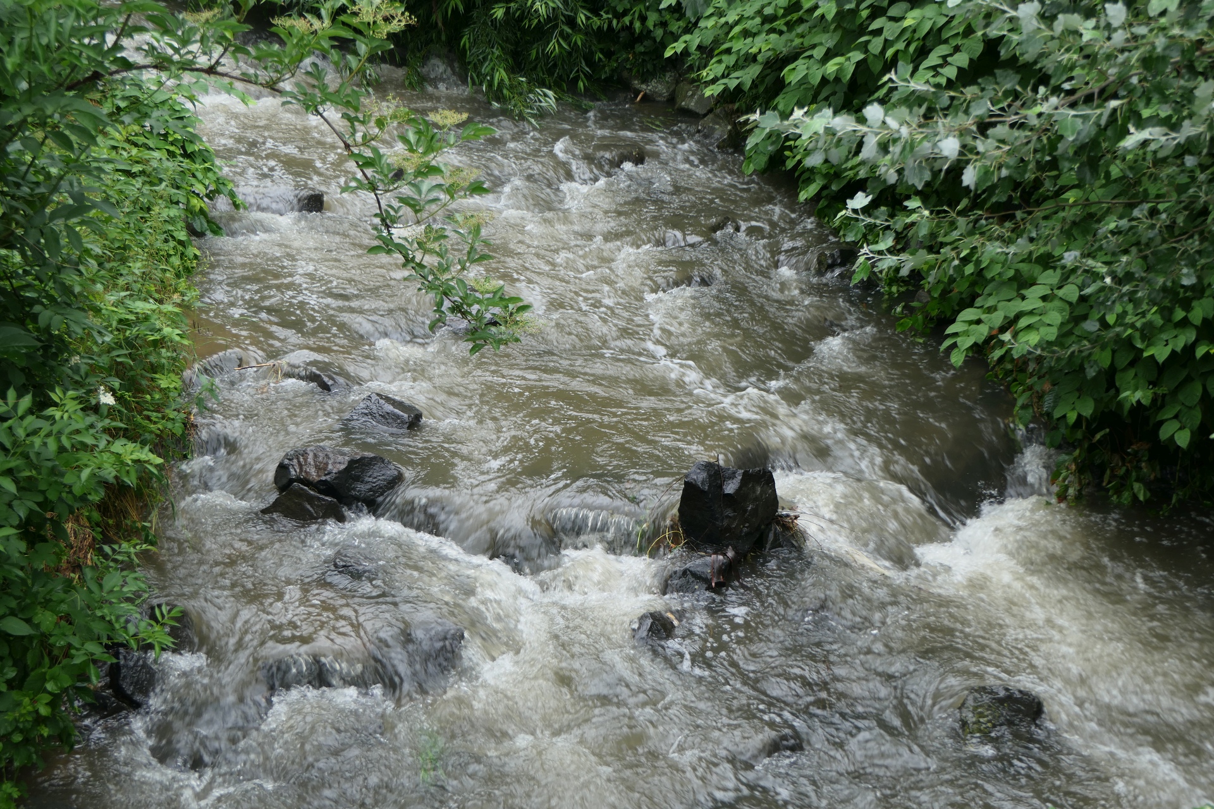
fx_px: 1821
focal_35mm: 54
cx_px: 607
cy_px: 404
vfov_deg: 25.1
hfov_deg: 36.9
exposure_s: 1/60
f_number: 5
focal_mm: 19.6
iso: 125
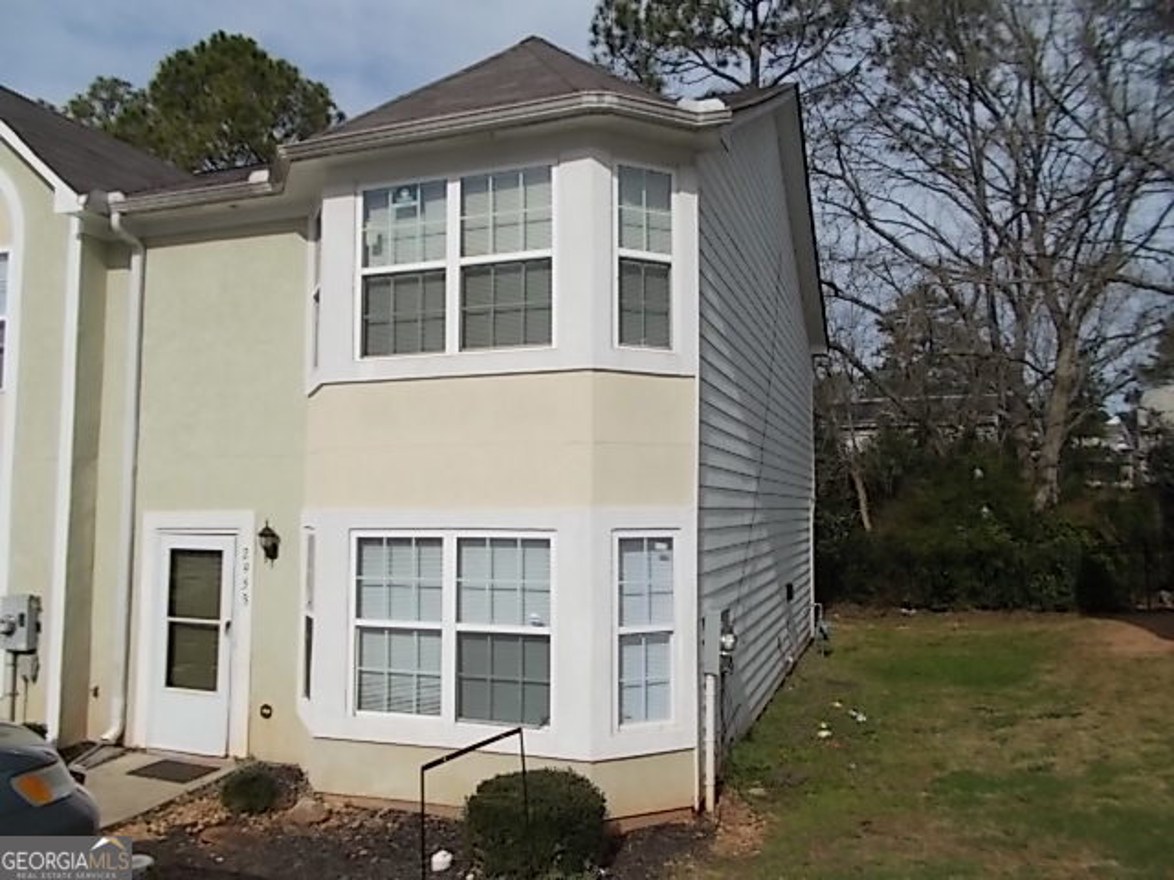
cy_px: 440
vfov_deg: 53.1
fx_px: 882
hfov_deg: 67.3
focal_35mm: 26
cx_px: 587
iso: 80
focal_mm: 4.6
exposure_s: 1/250
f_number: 8
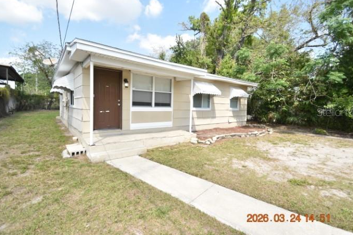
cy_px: 112
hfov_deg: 96.7
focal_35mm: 16
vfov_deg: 73.7
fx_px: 157
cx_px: 178
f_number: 3.5
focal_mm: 10
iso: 800
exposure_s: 1/4000
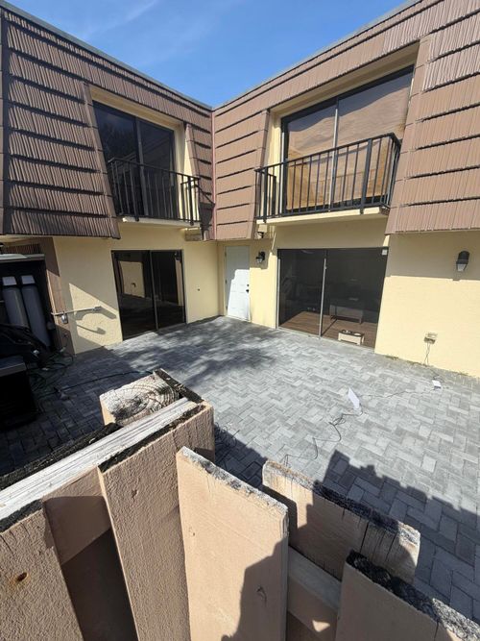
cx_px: 240
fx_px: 259
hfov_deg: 85.7
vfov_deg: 102.1
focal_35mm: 14
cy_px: 320
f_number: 2.2
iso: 25
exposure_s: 1/770
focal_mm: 2.22
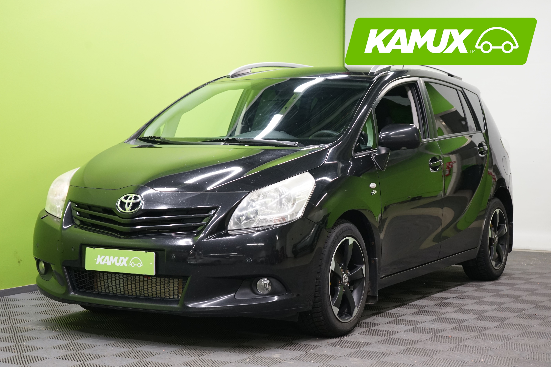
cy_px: 184
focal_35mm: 69
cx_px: 276
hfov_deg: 29.2
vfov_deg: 19.7
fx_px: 1056
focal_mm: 69
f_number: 5.6
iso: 1250
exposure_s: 1/50
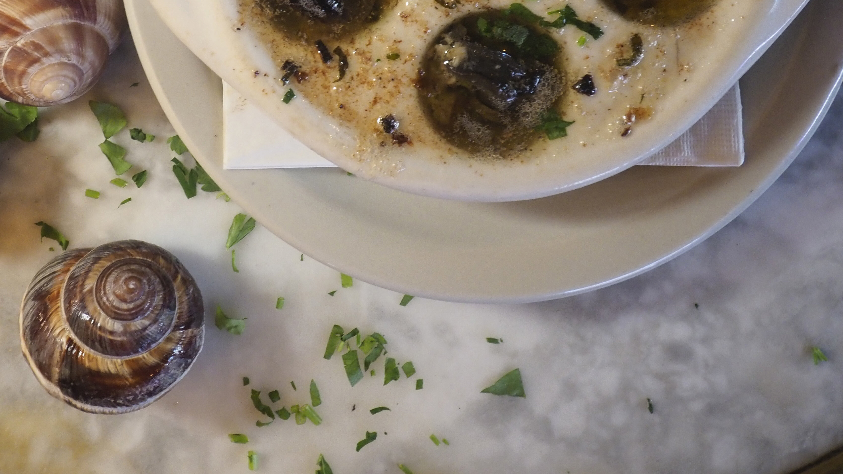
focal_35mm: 44
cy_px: 31
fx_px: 984
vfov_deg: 26.1
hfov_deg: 45.3
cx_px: 244
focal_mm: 13
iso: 1000
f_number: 5.6
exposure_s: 1/25
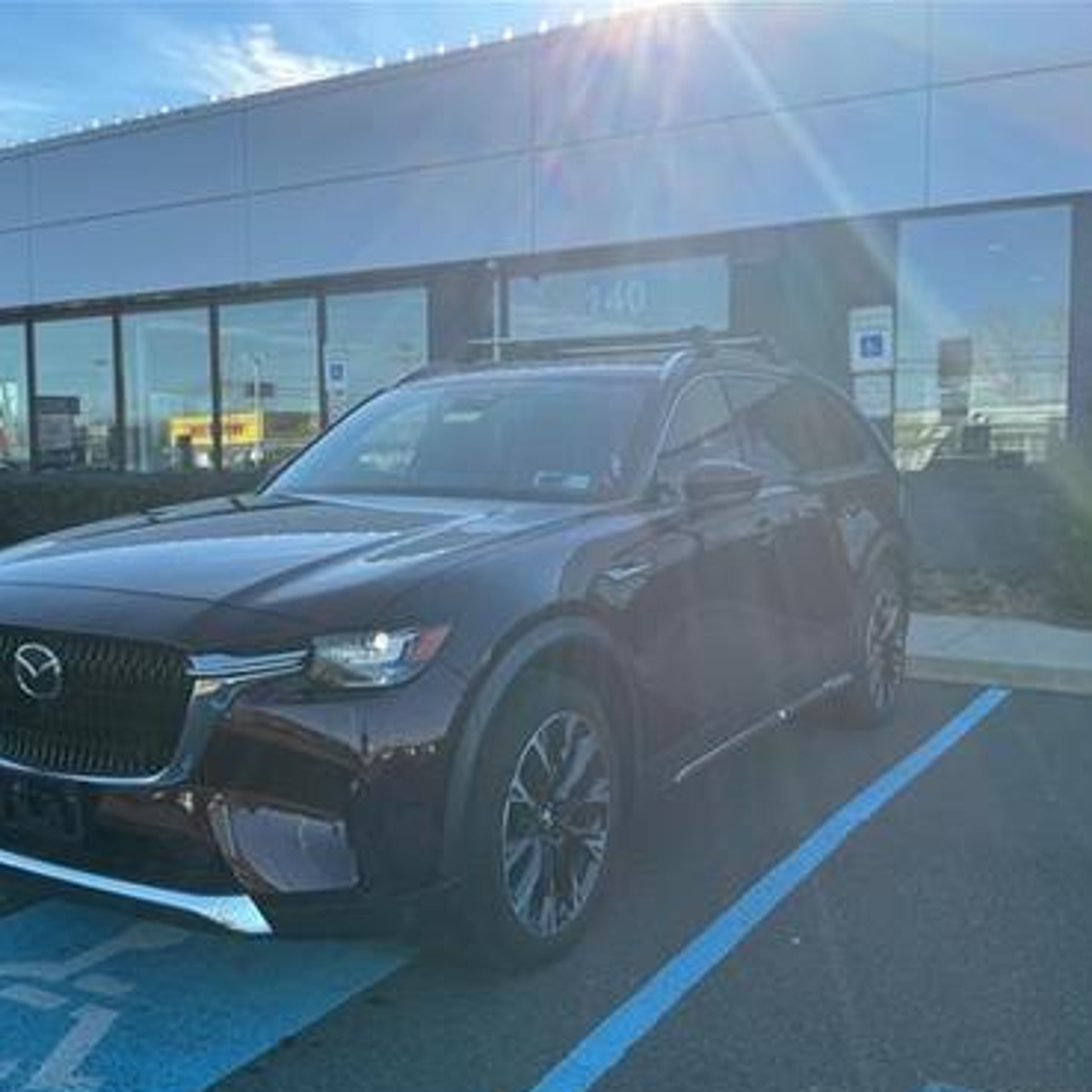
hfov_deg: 47.2
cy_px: 556
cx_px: 503
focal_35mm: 35
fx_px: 1249
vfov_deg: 47.2
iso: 25
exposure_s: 1/898
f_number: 1.8
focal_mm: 3
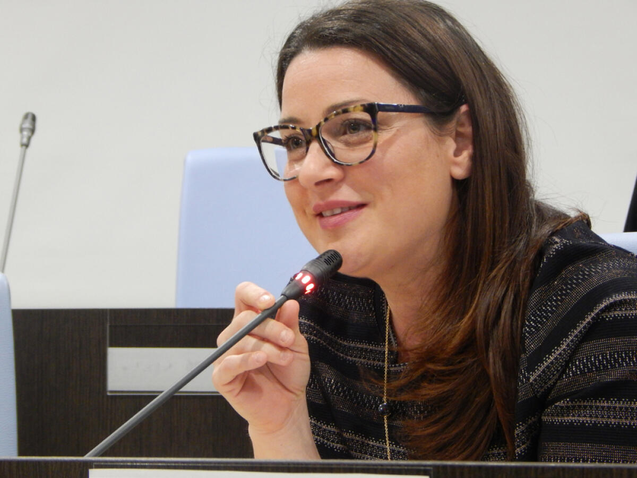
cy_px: 239
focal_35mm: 162
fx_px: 2981
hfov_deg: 12.2
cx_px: 318
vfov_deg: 9.2
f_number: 5.1
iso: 500
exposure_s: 1/15
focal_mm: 28.7
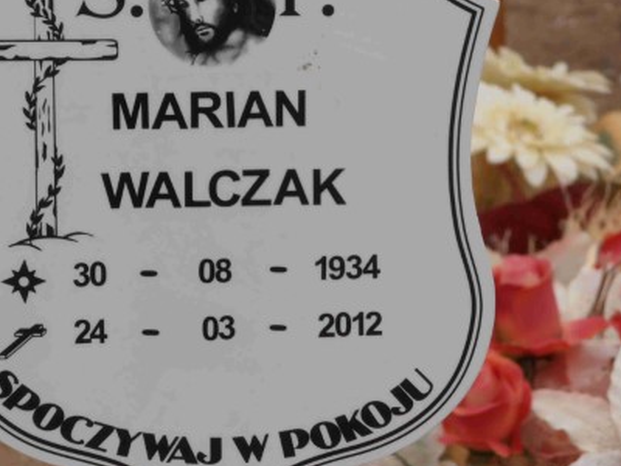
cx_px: 321
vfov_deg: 4.7
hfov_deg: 6.3
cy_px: 214
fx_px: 5687
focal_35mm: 317
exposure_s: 1/500
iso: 80
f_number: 5.8
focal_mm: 35.05
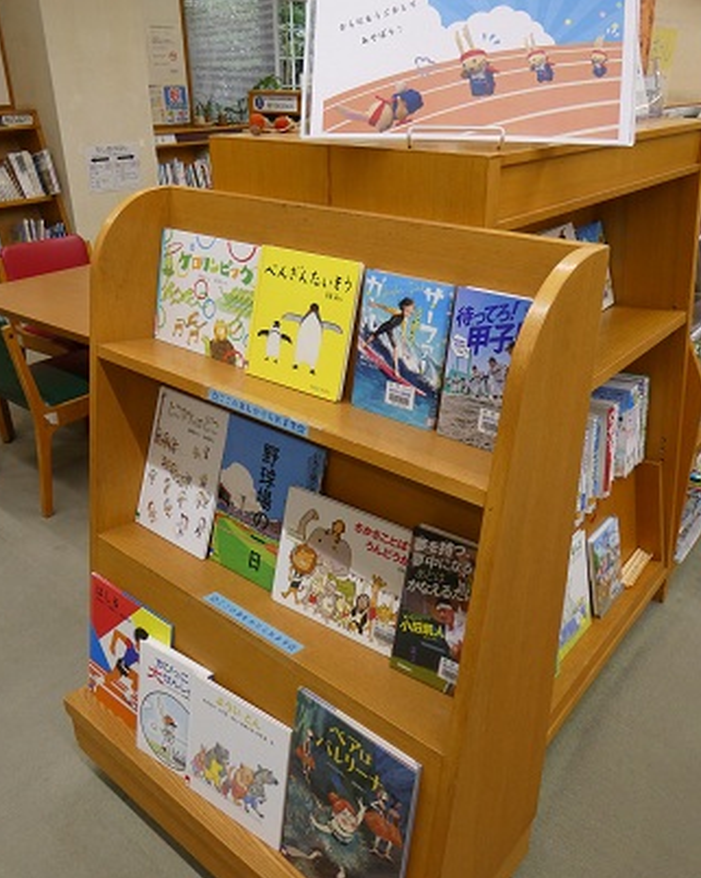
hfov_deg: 51.5
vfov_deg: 62.1
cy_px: 400
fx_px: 727
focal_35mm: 28
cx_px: 363
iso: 200
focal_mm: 4.3
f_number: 3.3
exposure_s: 1/60
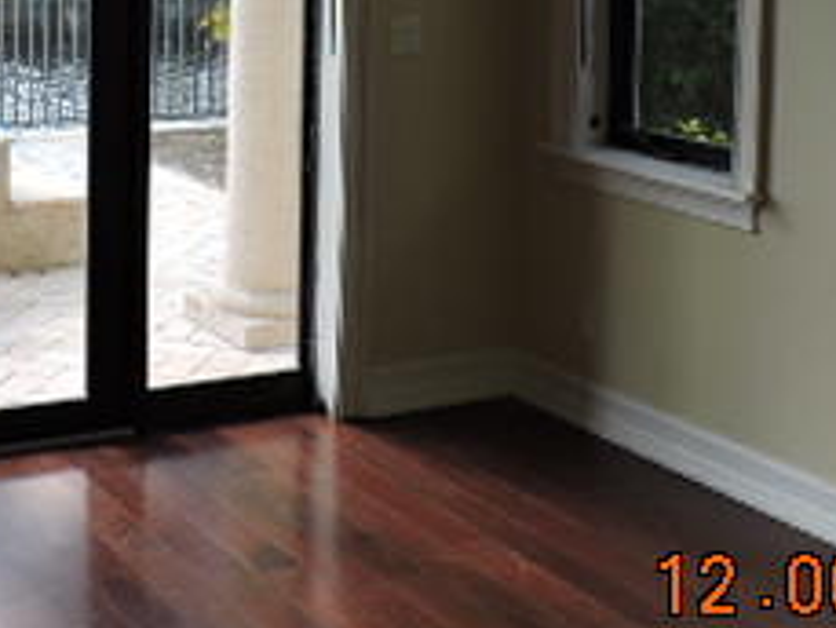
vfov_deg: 20.7
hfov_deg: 27.8
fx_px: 1619
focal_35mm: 67
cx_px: 69
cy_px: -91
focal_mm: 4.3
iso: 100
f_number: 3
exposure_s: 1/160
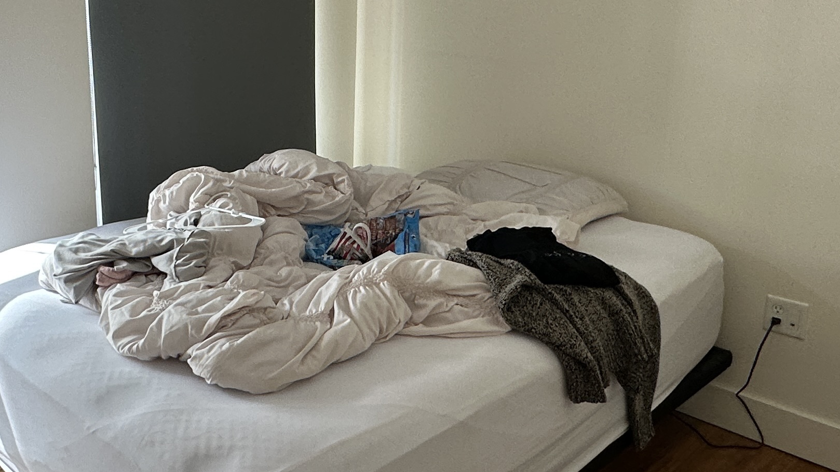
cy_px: 176
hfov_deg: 51.9
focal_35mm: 38
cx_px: 290
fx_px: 846
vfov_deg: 31.0
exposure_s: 1/120
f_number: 2.2
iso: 80
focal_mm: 2.22
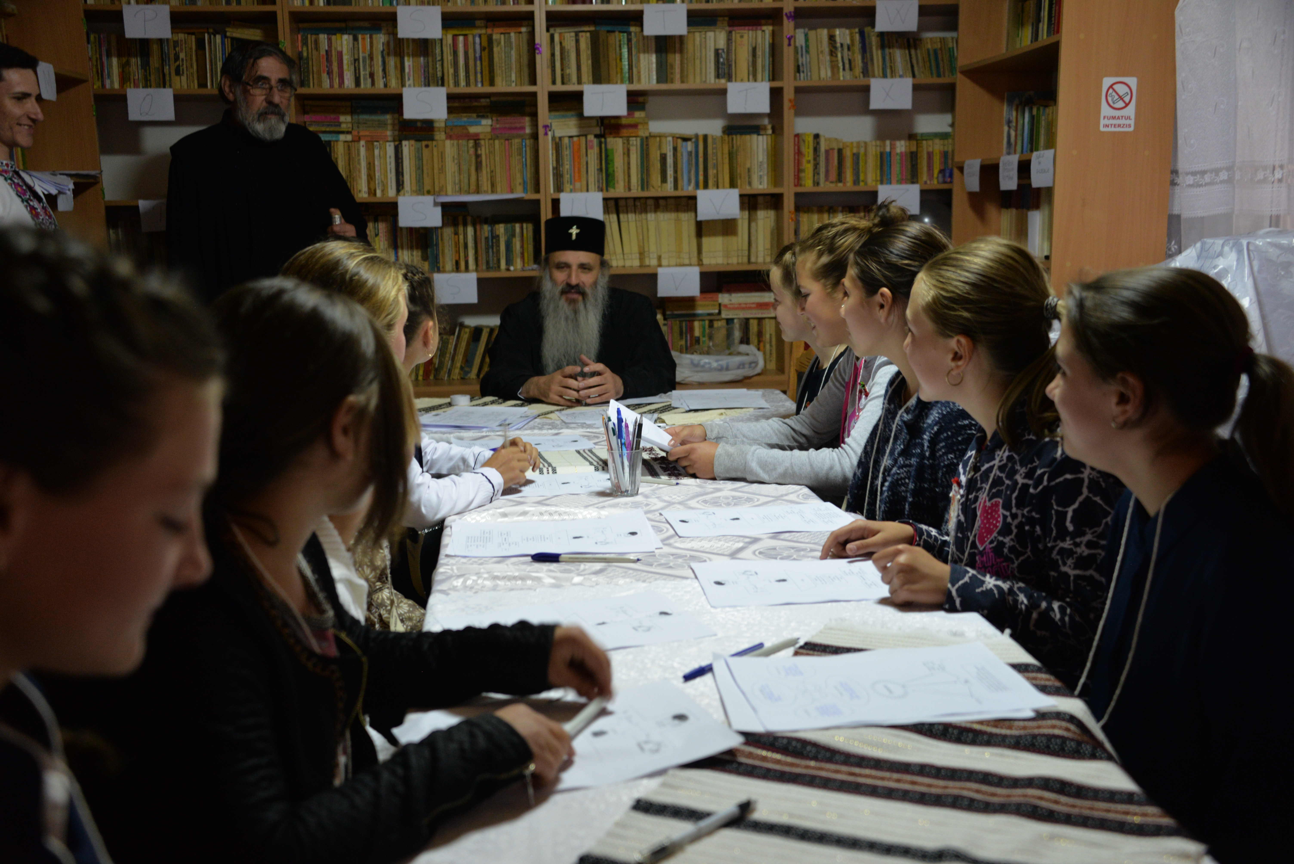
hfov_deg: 48.4
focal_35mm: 40
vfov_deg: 33.4
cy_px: 432
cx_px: 647
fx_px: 1438
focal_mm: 40
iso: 1600
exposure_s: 1/15
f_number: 4
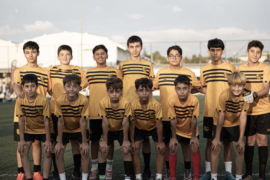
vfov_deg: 18.2
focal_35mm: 75
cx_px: 135
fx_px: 562
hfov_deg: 27.0
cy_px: 90
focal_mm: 50
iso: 200
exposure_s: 1/2000
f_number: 1.8
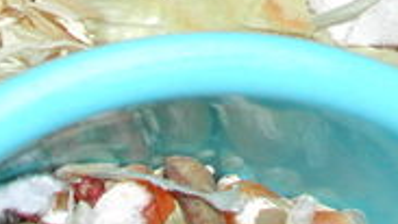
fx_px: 1773
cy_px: -189
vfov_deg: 7.0
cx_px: 252
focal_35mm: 168
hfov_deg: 12.8
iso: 100
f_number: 8.4
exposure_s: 1/60
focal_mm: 10.1
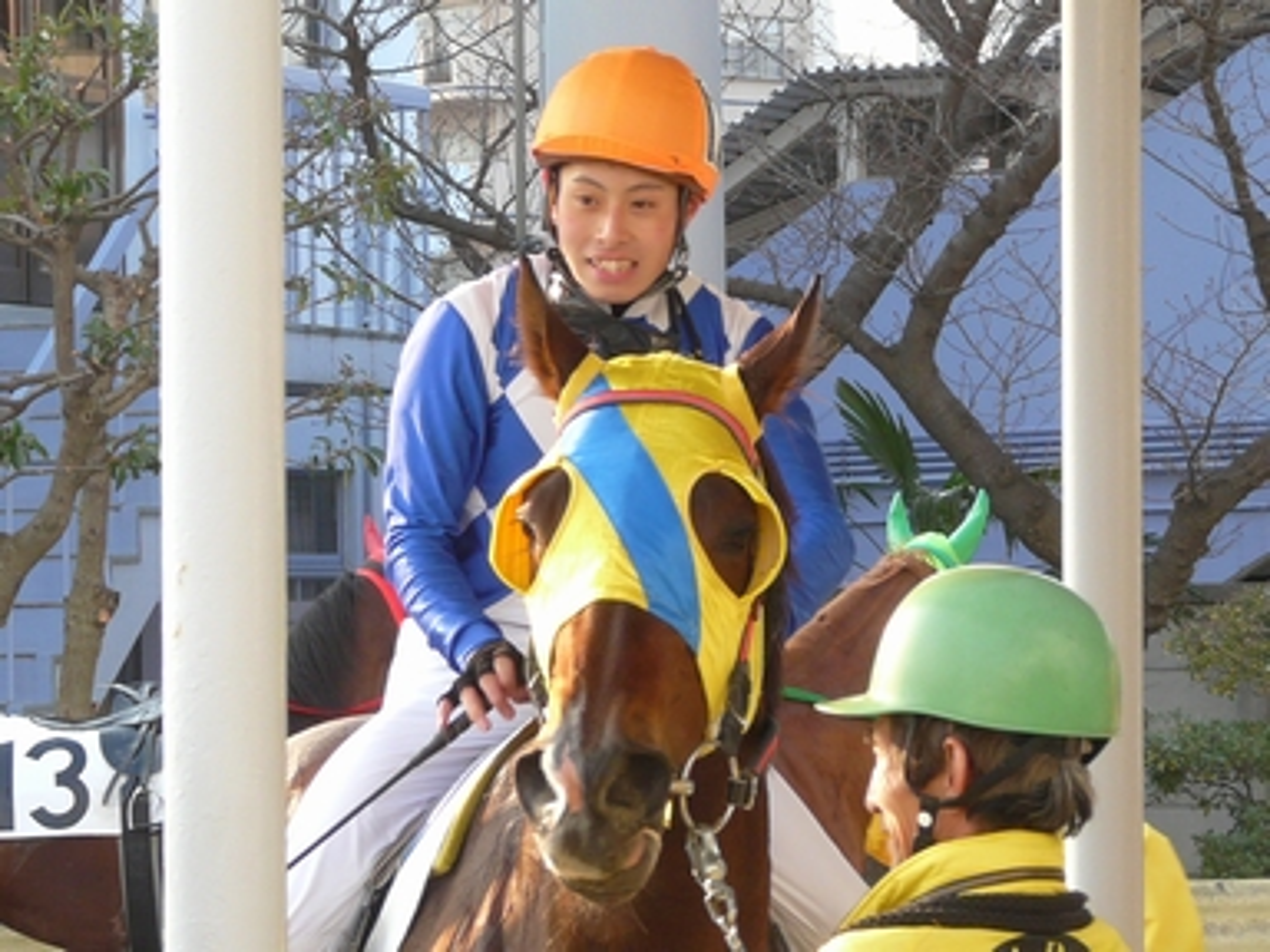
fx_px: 5797
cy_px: 476
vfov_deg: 9.4
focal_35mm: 158
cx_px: 635
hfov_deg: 12.5
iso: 100
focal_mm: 16.2
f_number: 3.6
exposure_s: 1/160
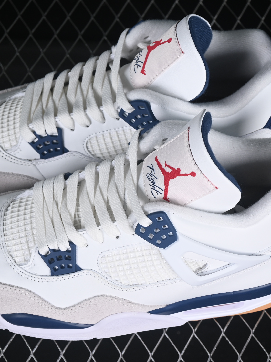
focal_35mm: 109
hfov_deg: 13.6
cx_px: 119
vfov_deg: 18.0
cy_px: 182
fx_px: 1138
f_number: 7.1
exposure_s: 1/80
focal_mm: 50
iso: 160
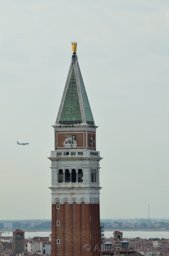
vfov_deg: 7.4
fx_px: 1965
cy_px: 128
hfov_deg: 4.9
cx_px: 84
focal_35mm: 278
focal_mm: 185
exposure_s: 1/200
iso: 160
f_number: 11
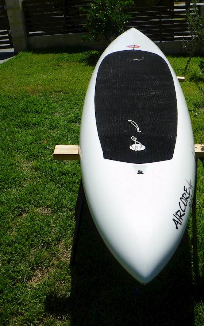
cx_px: 137
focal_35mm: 34
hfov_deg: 36.9
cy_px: 140
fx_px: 302
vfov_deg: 56.5
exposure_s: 1/640
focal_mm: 5
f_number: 4.2
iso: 50
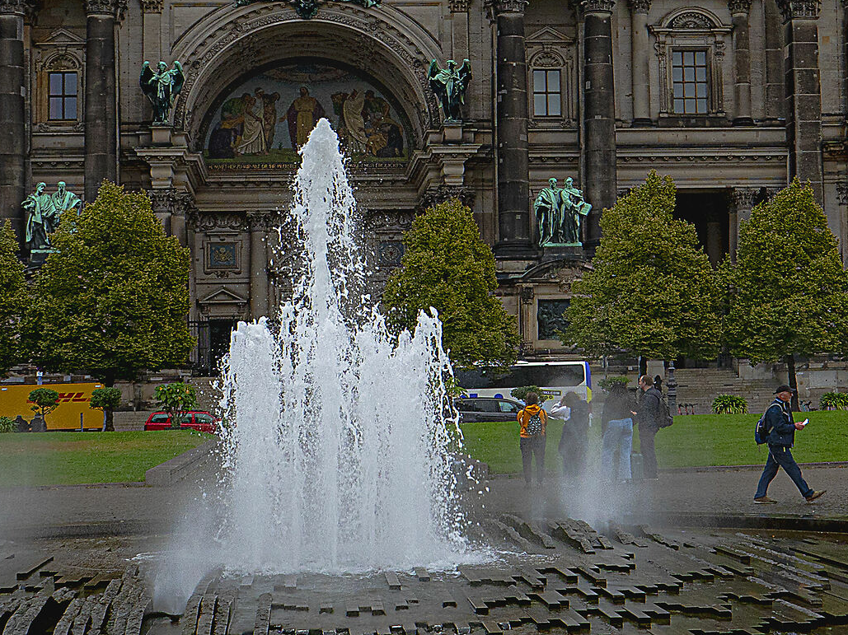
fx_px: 1371
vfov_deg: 24.8
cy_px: -7
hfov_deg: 34.1
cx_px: 291
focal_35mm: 56
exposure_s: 1/320
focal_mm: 12
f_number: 4.5
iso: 200
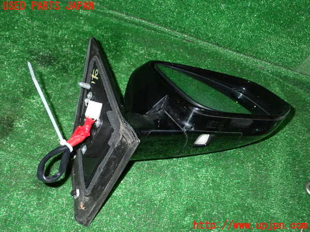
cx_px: 155
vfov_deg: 39.7
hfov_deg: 51.4
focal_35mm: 36
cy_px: 116
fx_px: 322
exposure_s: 1/40
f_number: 7.1
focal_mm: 6.37
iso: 800
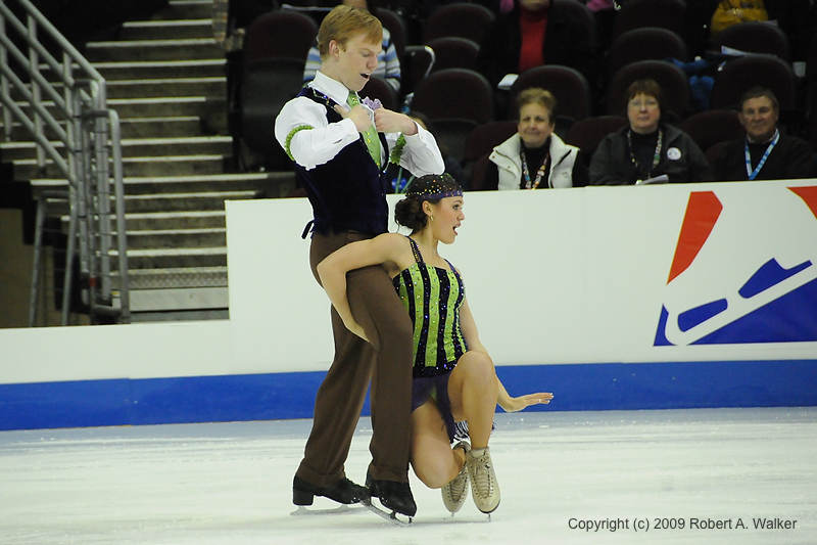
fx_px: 6806
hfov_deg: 6.9
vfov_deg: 4.6
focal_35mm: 300
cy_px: 272
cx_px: 408
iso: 3200
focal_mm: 200
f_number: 5.6
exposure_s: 1/800
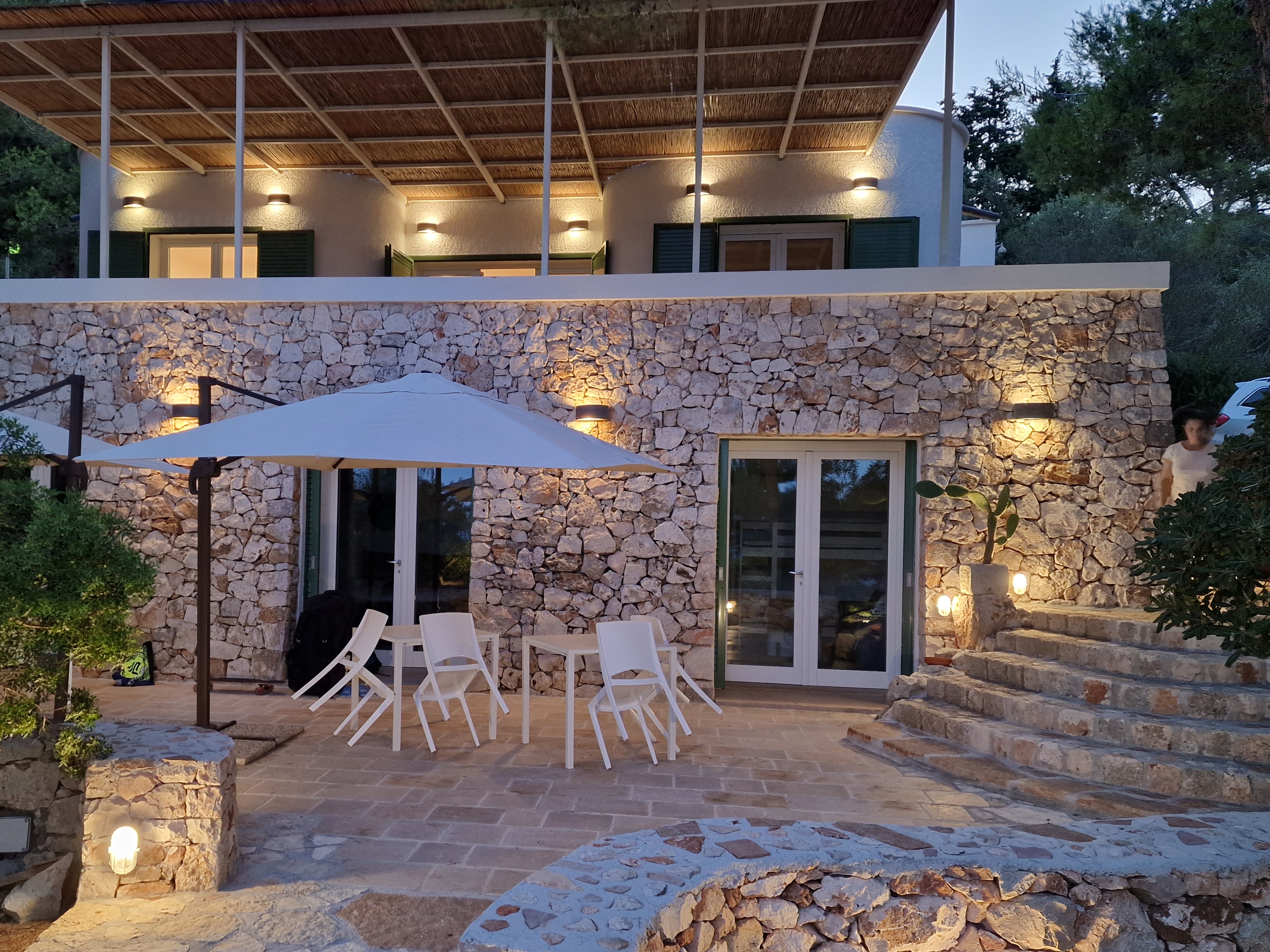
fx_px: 1027
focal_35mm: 28
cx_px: 535
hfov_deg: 63.1
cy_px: 524
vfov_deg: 49.7
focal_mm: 6.4
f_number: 1.8
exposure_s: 1/50
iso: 500
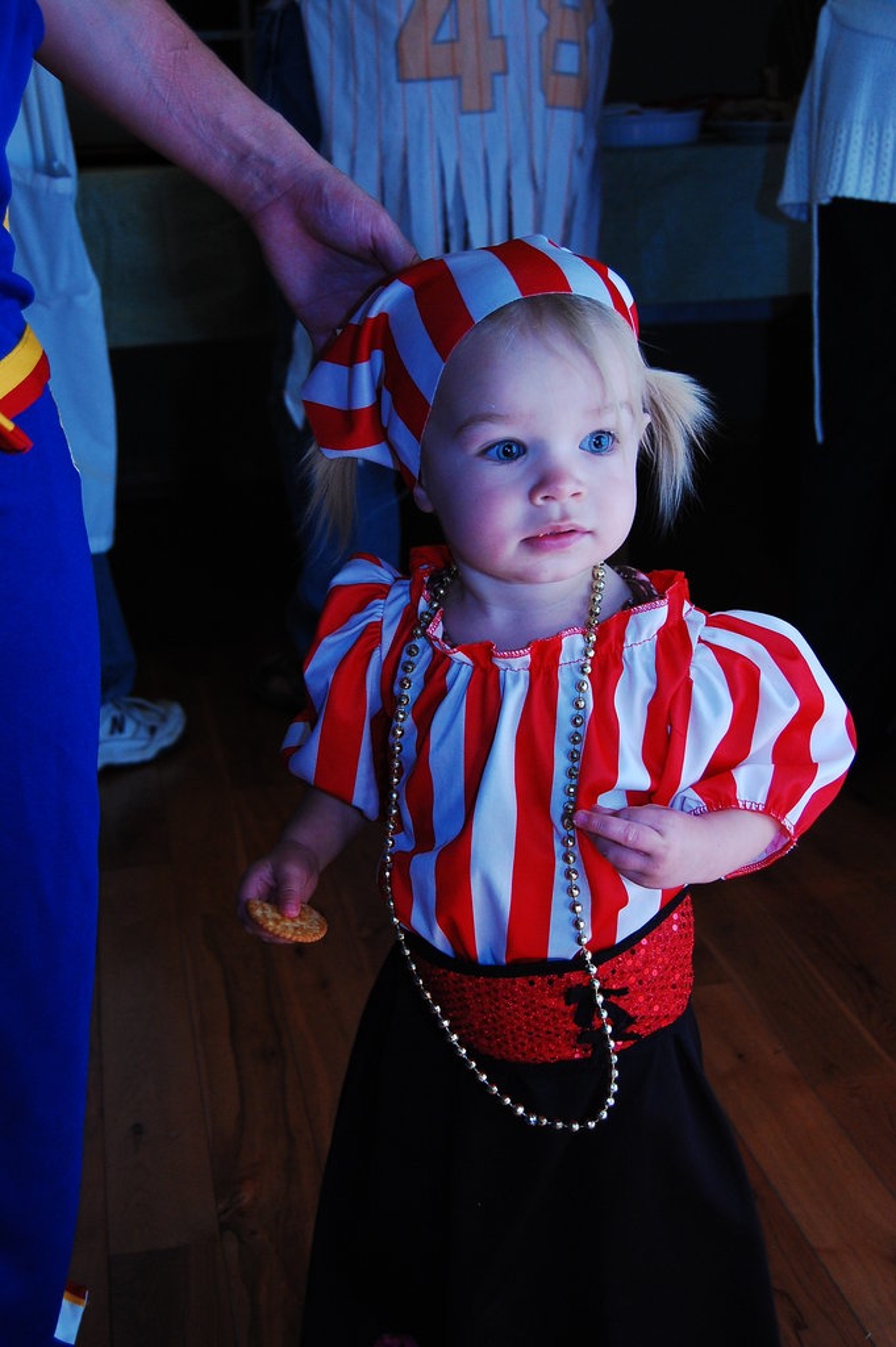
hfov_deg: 28.0
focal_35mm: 48
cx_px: 448
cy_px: 674
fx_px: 1795
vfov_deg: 41.1
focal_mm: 32
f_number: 5.6
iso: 800
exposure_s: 1/60
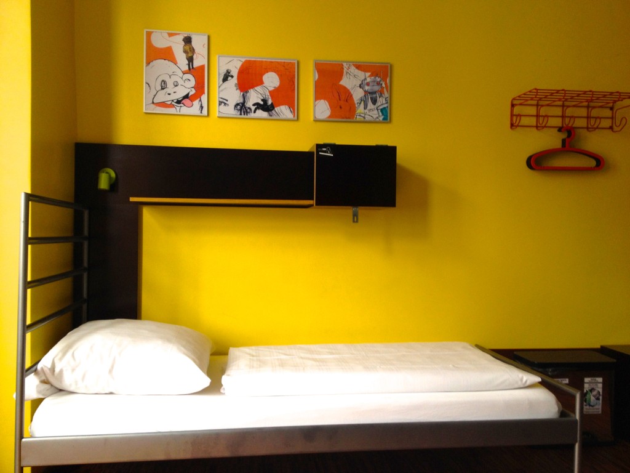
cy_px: 236
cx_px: 315
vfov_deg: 40.7
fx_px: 637
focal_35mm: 35
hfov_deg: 52.6
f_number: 2.4
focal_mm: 4.28
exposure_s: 1/24
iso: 64
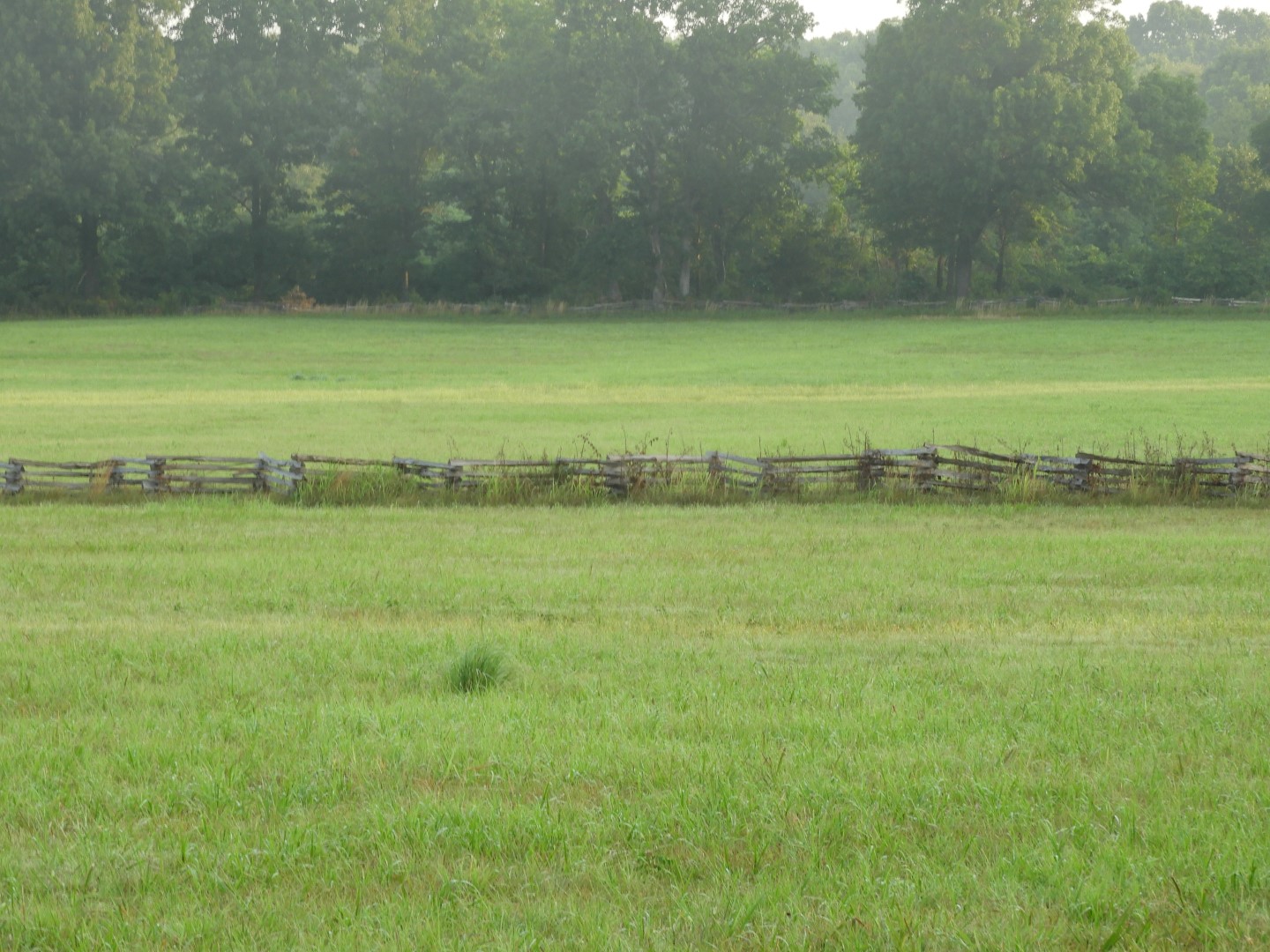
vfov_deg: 7.4
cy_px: 476
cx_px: 635
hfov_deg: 9.9
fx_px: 7338
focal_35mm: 200
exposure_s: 1/60
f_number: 5.3
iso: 125
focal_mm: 35.8
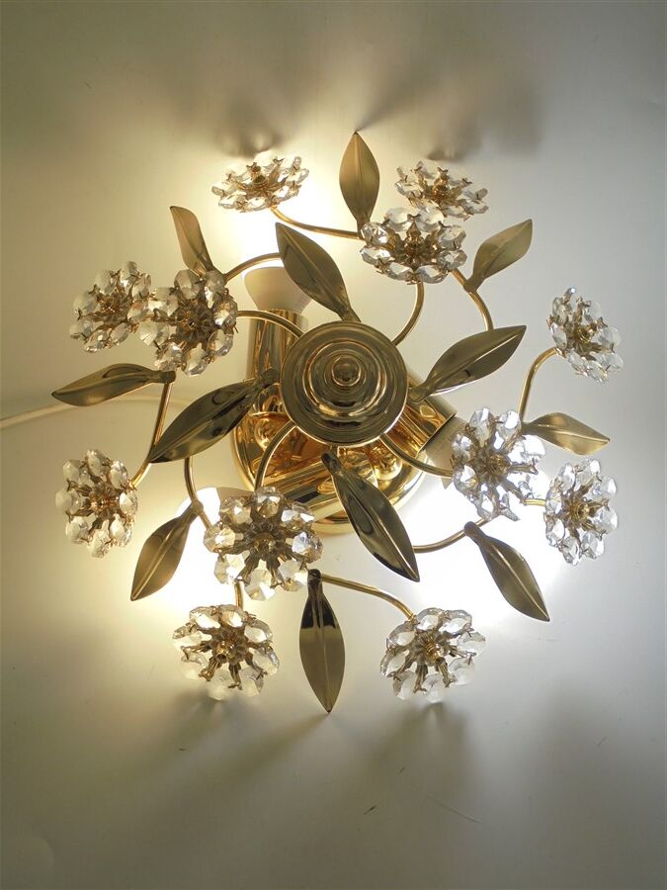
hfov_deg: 41.8
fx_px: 874
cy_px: 445
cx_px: 334
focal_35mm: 34
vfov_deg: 54.0
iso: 100
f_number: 4
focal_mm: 6.1
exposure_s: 1/125
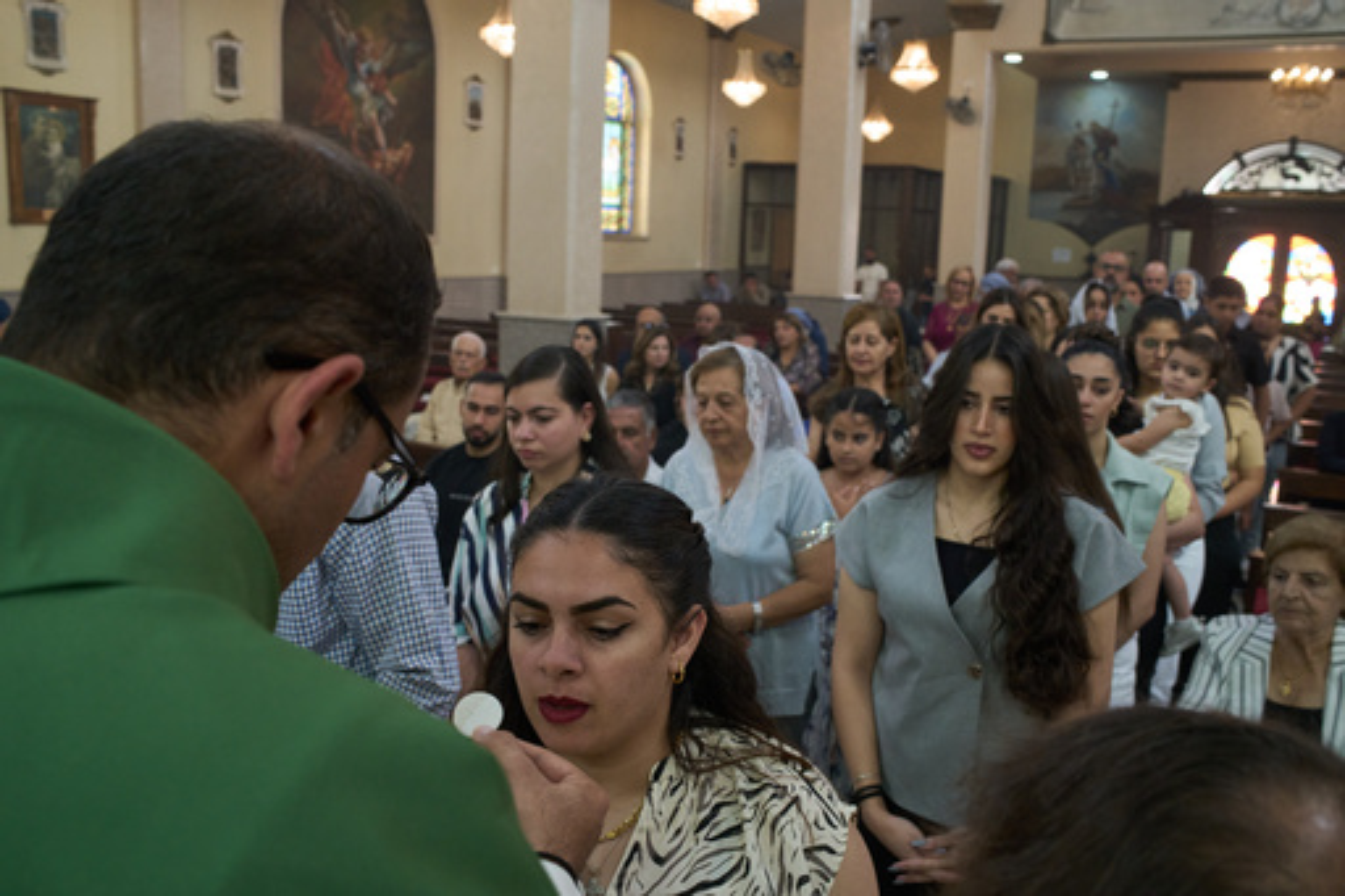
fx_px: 1307
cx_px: 672
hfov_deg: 54.4
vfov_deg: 37.8
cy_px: 448
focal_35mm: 35
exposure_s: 1/160
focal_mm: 35
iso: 3200
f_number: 6.3
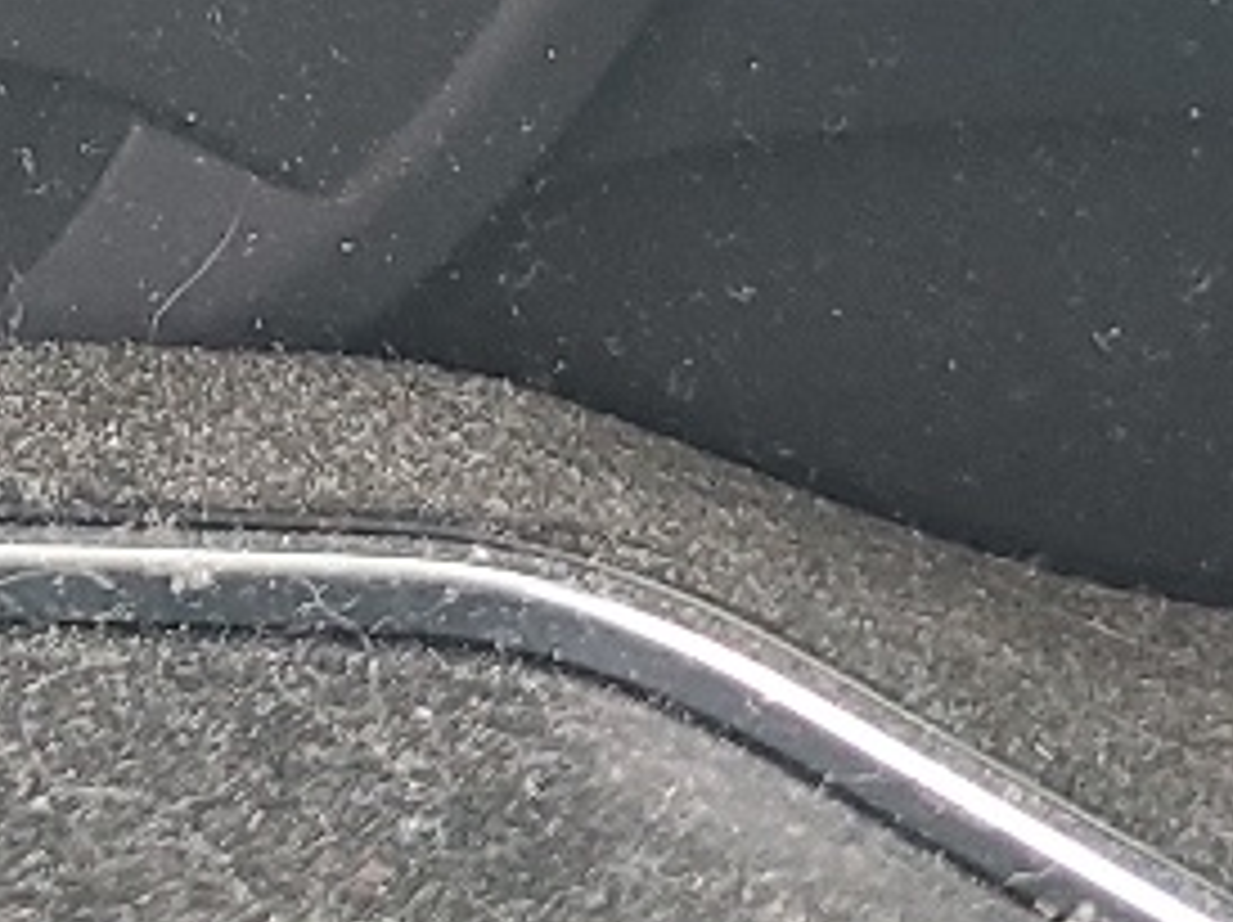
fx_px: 5409
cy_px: -702
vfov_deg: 9.3
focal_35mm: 152
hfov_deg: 12.3
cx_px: -666
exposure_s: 1/120
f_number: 1.5
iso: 82
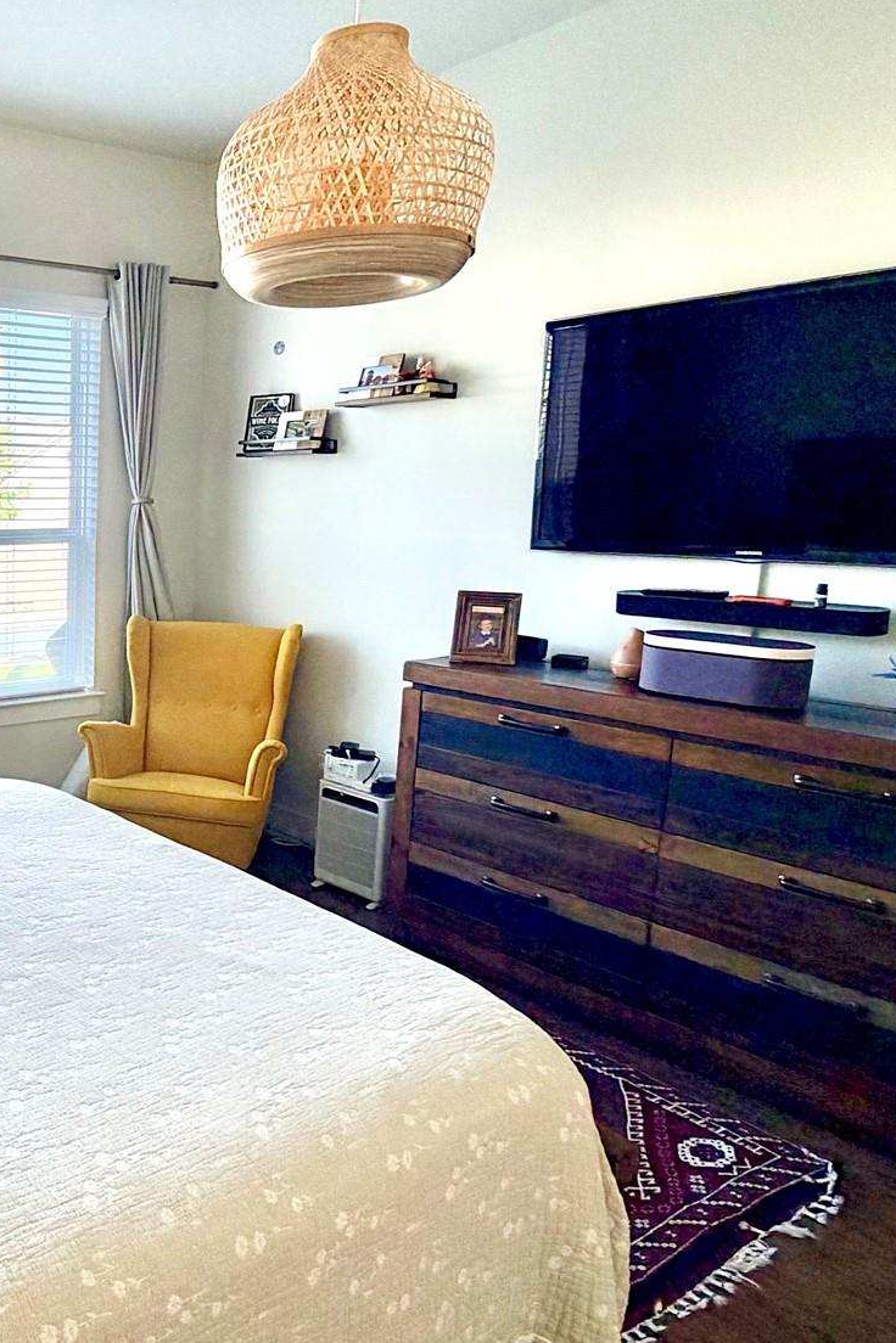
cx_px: -72
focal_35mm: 27
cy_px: 663
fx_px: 1008
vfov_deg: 67.4
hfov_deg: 39.8
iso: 40
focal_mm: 2.22
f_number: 2.2
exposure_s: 1/166
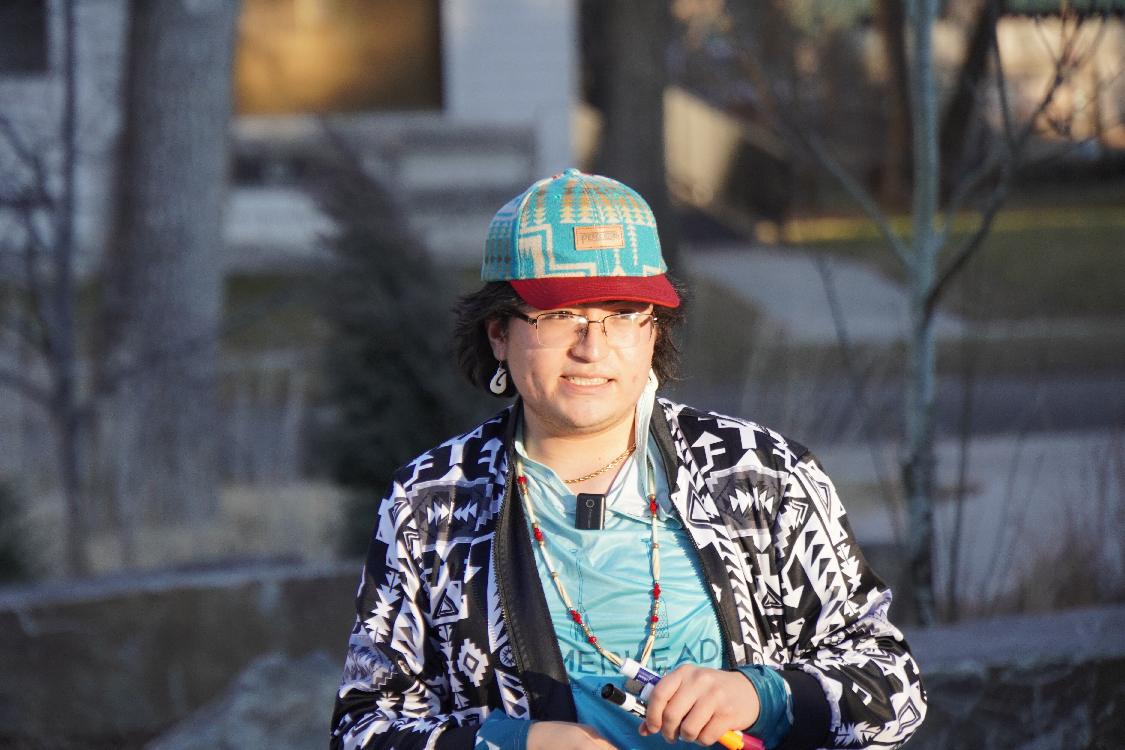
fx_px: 8474
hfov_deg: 7.6
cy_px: 375
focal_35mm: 271
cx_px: 562
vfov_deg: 5.1
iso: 640
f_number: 6.3
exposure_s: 1/320
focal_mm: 180.8
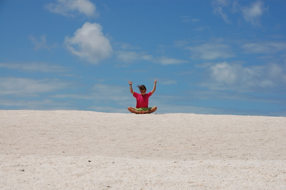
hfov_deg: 21.9
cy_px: 95
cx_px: 143
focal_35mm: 93
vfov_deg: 14.7
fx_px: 738
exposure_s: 1/1000
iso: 200
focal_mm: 62
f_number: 8
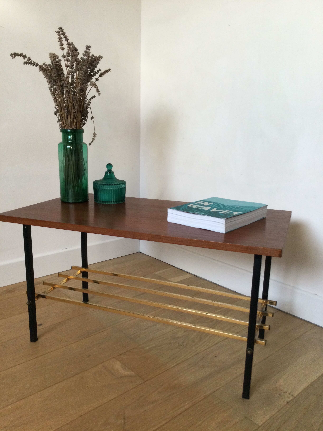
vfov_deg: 58.4
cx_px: 162
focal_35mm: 31
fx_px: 386
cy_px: 216
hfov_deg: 45.4
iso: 50
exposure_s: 1/33
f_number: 2.4
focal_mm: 3.3
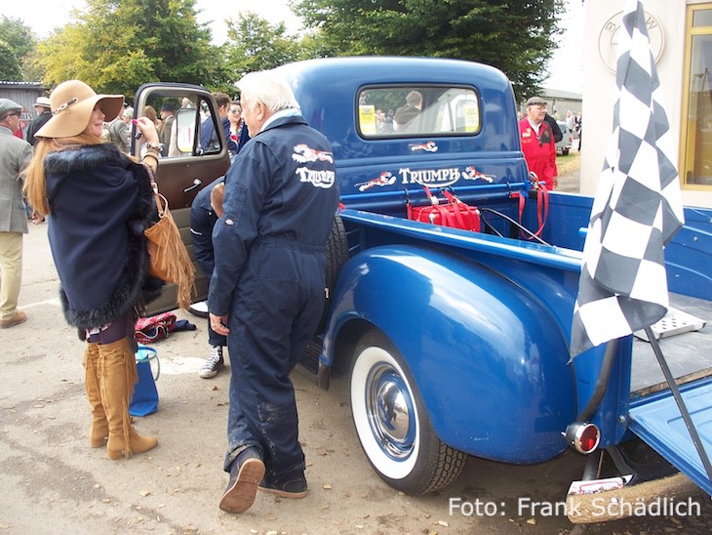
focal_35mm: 36
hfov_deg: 51.3
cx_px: 356
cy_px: 268
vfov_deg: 39.7
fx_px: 741
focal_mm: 7.54
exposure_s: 1/125
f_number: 2.8
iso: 80
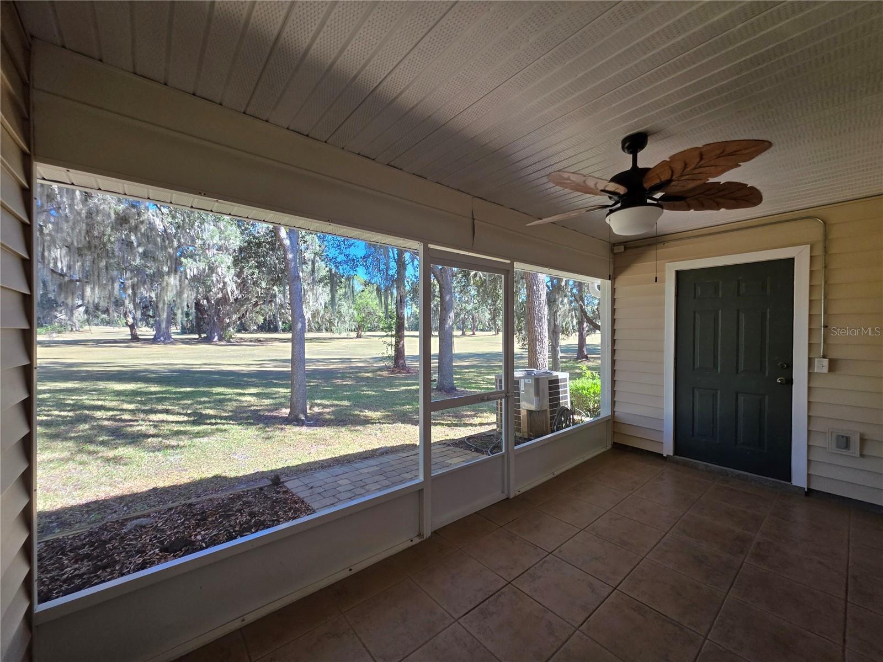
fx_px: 332
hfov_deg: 106.2
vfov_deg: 89.9
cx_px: 442
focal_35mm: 13
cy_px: 331
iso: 160
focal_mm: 2.2
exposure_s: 1/359
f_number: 1.9
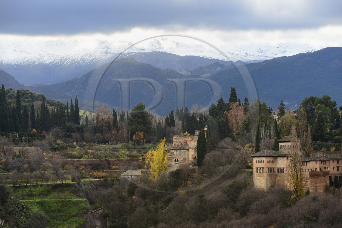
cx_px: 171
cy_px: 114
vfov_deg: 9.4
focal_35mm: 145
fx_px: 1376
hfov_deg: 14.2
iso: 400
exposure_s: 1/160
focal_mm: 145
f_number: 7.1
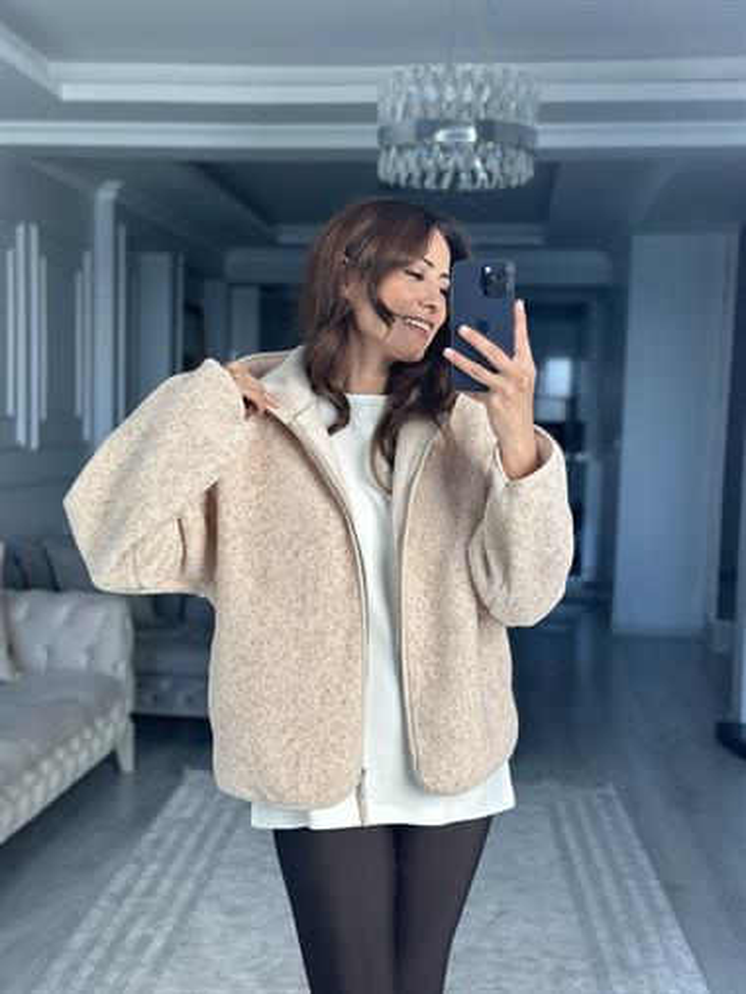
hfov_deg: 30.3
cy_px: 497
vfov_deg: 39.6
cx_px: 373
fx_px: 1378
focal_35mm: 48
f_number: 1.78
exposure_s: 1/320
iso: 80
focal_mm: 6.86
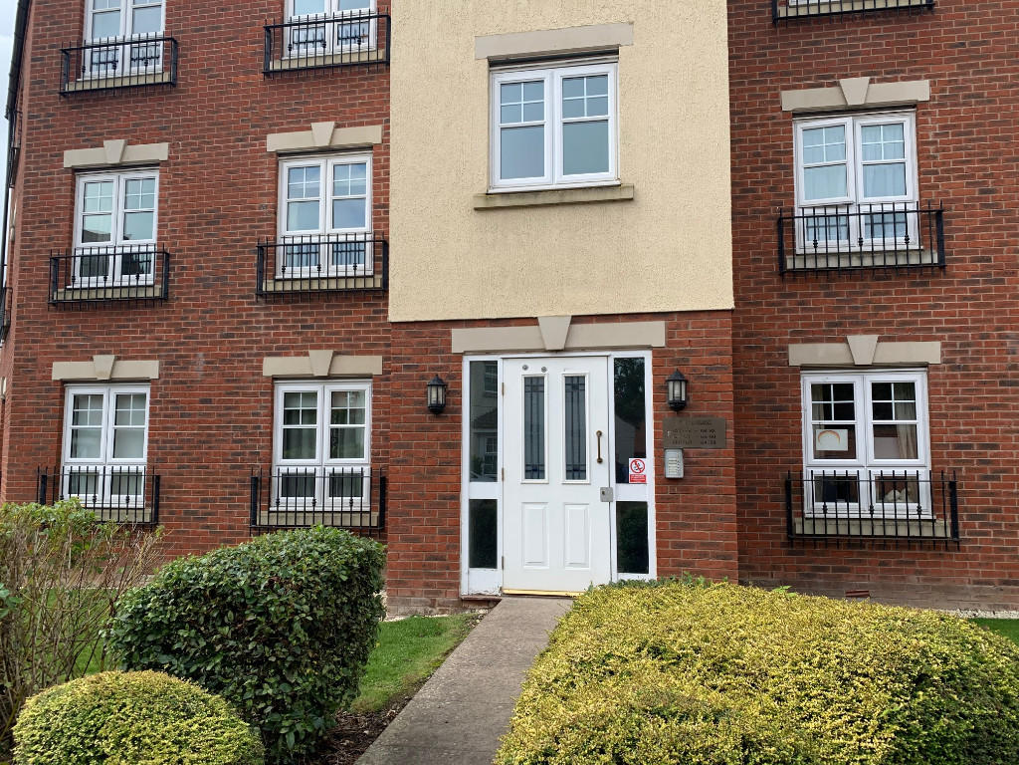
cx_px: 510
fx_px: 765
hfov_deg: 67.3
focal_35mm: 26
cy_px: 382
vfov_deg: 53.1
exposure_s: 1/842
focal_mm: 4.25
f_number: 1.8
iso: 25
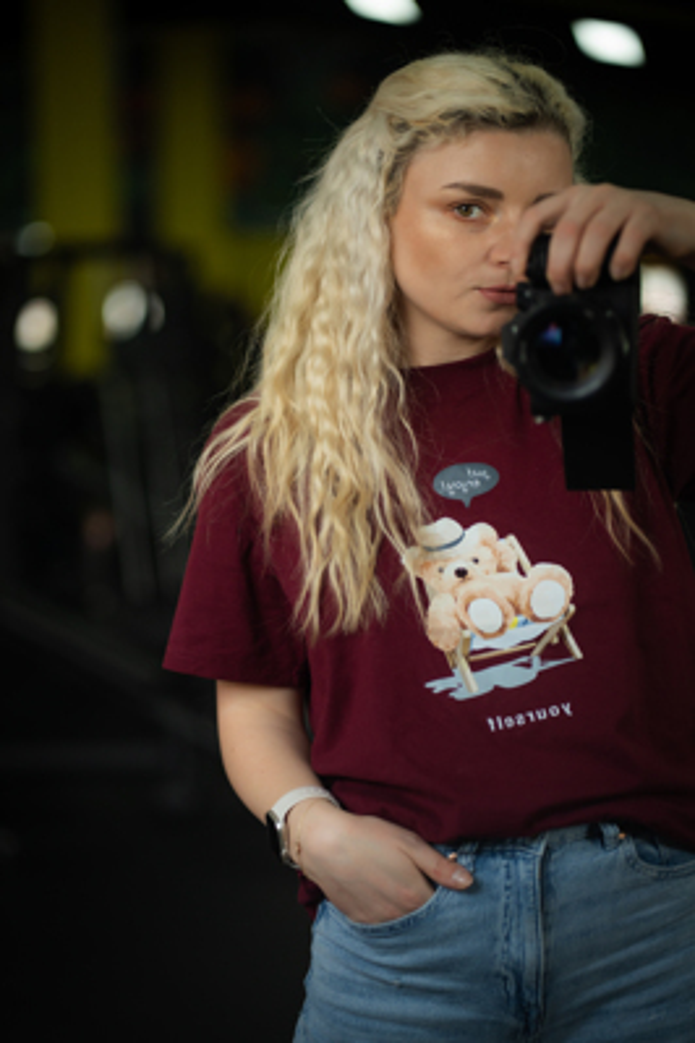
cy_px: 522
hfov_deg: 16.1
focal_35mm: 85
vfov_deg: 23.9
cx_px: 348
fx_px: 2461
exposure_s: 1/1250
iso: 1000
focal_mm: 85
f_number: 2.2
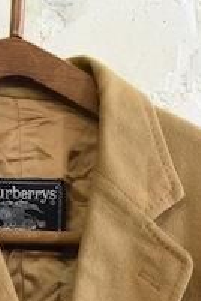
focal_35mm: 180
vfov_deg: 10.6
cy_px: 560
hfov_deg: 7.6
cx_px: 46
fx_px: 1507
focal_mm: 48
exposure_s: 1/80
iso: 2000
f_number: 5.6
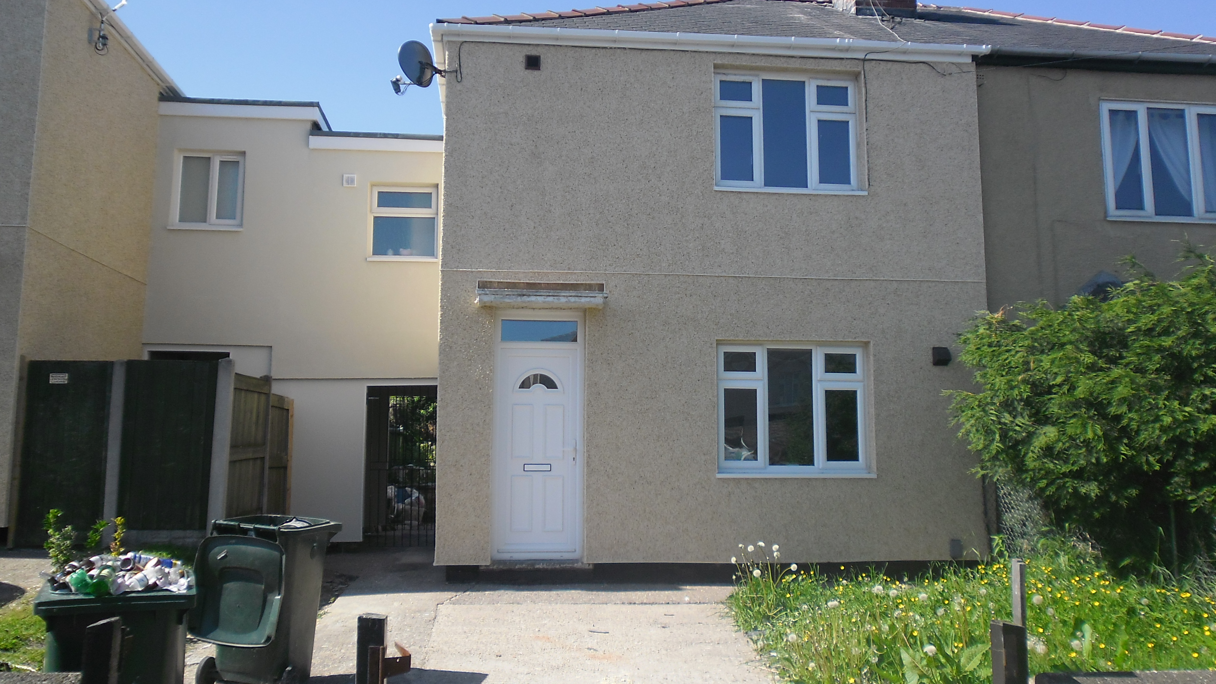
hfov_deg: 62.6
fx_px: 1000
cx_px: 601
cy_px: 320
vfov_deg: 37.8
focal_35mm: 31
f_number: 2.9
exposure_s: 1/789
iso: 80
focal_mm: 4.8
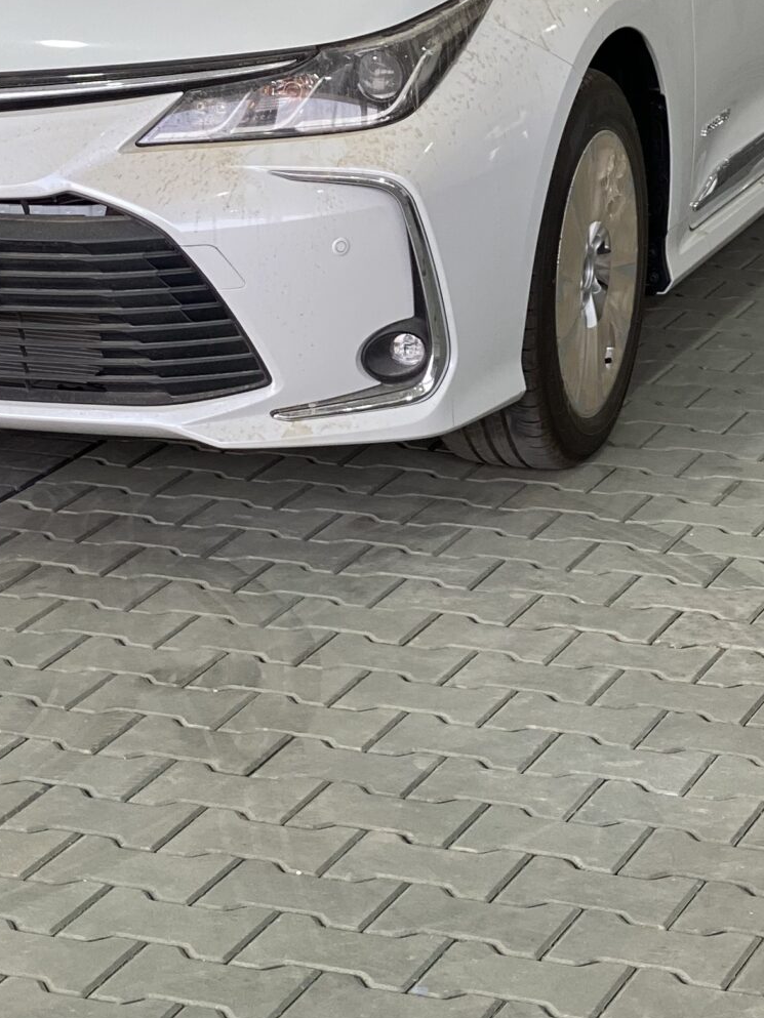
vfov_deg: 14.5
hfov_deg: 11.0
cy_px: 73
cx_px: 198
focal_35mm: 134
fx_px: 3942
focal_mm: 6
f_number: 2
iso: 32
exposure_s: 1/122
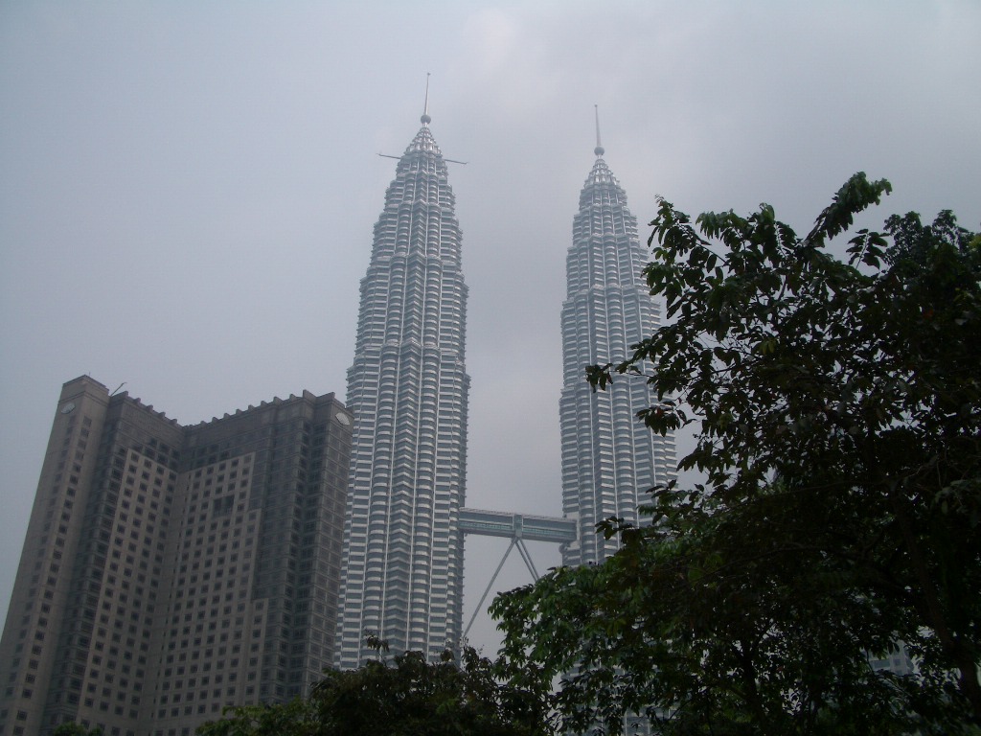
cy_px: 368
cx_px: 490
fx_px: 992
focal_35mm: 35
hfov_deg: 52.6
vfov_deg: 40.7
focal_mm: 5.8
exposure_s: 1/1250
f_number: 4.3
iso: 50
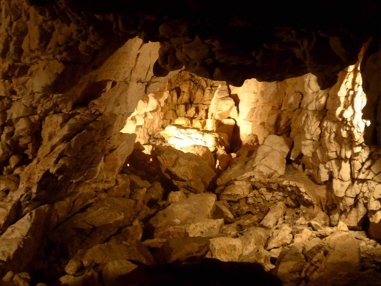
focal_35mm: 103
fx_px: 1134
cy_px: 143
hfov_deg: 19.1
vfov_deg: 14.4
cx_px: 190
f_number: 4.8
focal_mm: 20.4
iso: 800
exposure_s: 1/10
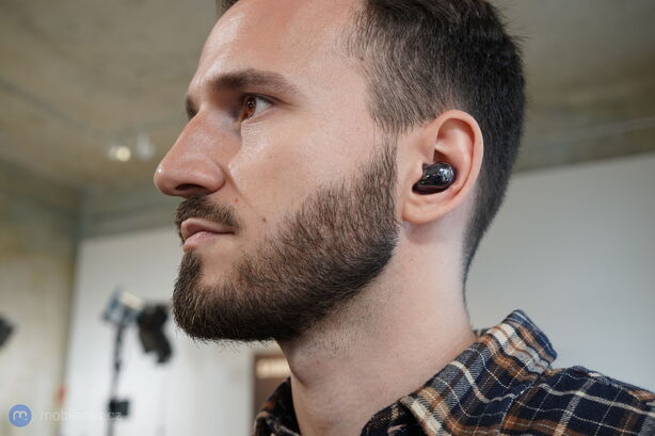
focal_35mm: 40
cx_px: 328
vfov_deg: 33.4
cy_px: 218
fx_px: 728
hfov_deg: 48.5
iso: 1000
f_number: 5.6
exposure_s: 1/125
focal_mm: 40
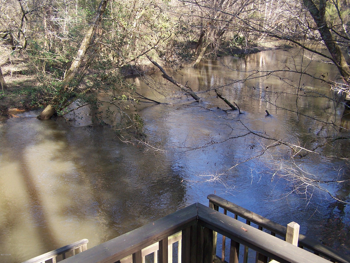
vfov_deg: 37.7
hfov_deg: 49.0
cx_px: 175
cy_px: 132
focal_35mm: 38
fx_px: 384
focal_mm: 6.3
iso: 80
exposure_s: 1/160
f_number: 2.8
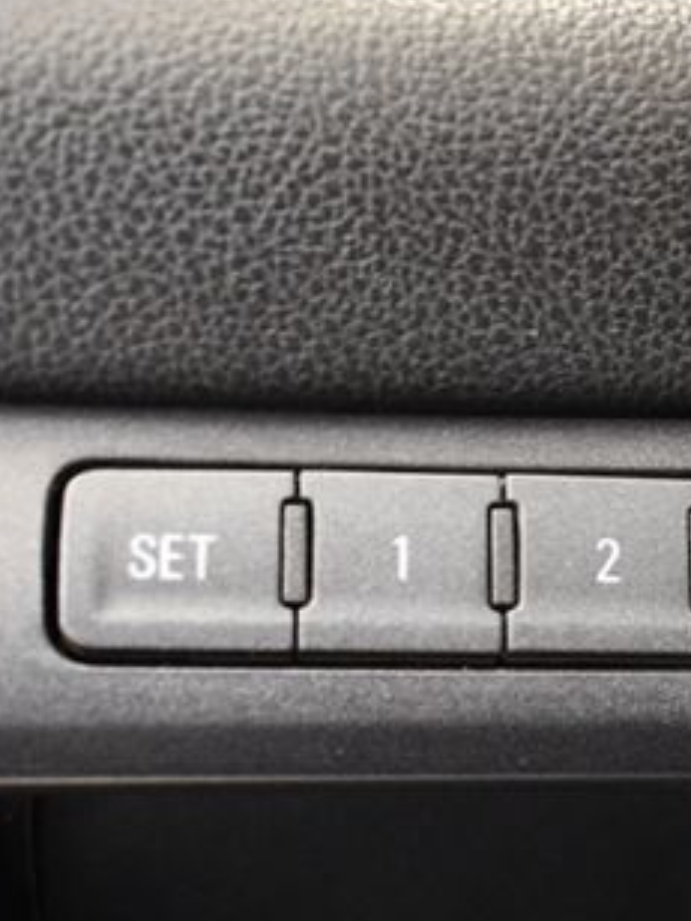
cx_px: 491
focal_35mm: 72
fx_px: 1916
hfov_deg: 20.3
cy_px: 556
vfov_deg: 27.0
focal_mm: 18
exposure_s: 1/80
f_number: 3.5
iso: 3200
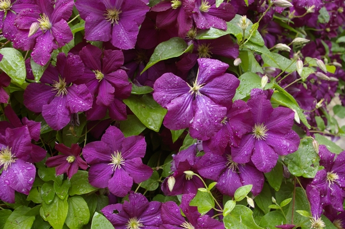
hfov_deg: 59.5
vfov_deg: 41.6
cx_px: 172
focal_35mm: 32
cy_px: 114
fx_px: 302
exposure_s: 1/60
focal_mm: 21
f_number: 6.7
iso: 400
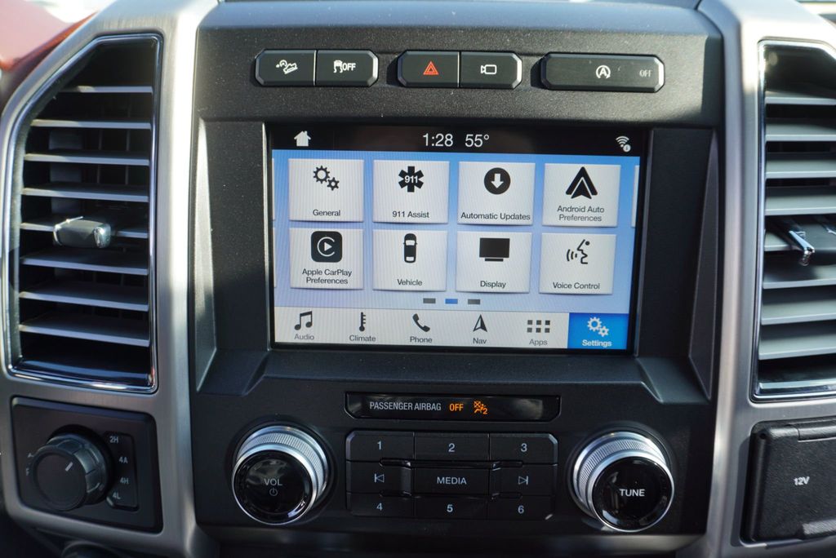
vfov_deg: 53.2
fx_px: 558
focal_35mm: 24
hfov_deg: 73.7
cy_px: 279
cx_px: 418
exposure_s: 1/80
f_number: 4.5
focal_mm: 16
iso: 100
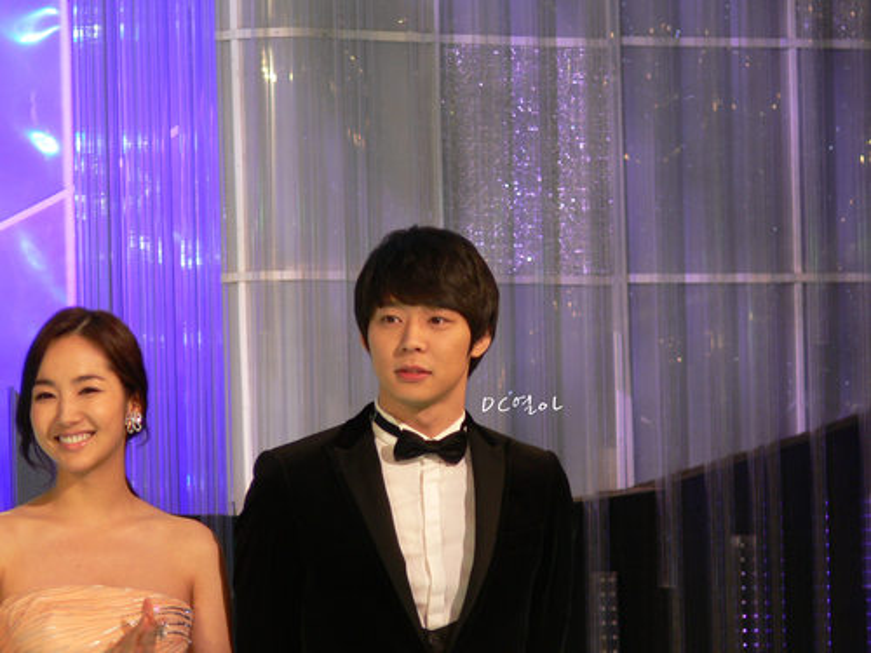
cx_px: 436
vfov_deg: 2.8
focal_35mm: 535
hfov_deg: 3.7
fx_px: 13462
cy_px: 326
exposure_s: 1/30
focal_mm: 88.8
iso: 125
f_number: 3.7
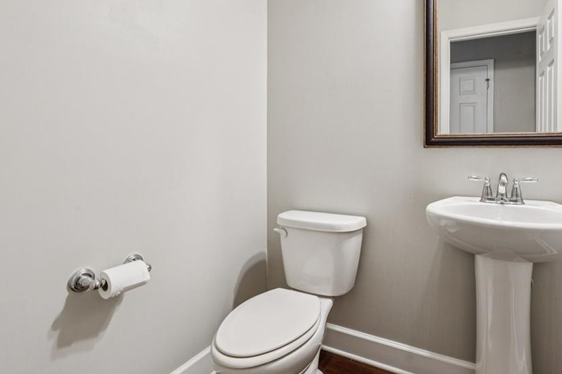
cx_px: 328
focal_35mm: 20
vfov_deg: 61.6
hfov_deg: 83.3
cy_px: 162
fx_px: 312
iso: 400
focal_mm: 16
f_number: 8
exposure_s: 1/8
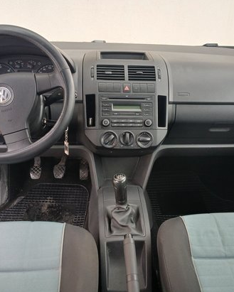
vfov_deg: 51.5
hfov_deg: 42.2
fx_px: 303
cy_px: 145
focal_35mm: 35
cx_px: 128
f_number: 1.8
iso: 250
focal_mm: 3.98
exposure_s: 1/50
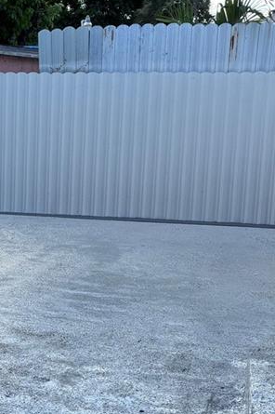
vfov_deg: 27.4
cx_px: -43
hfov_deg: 17.9
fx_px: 838
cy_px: 299
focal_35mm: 73
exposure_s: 1/1418
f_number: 1.6
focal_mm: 5.96
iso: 50
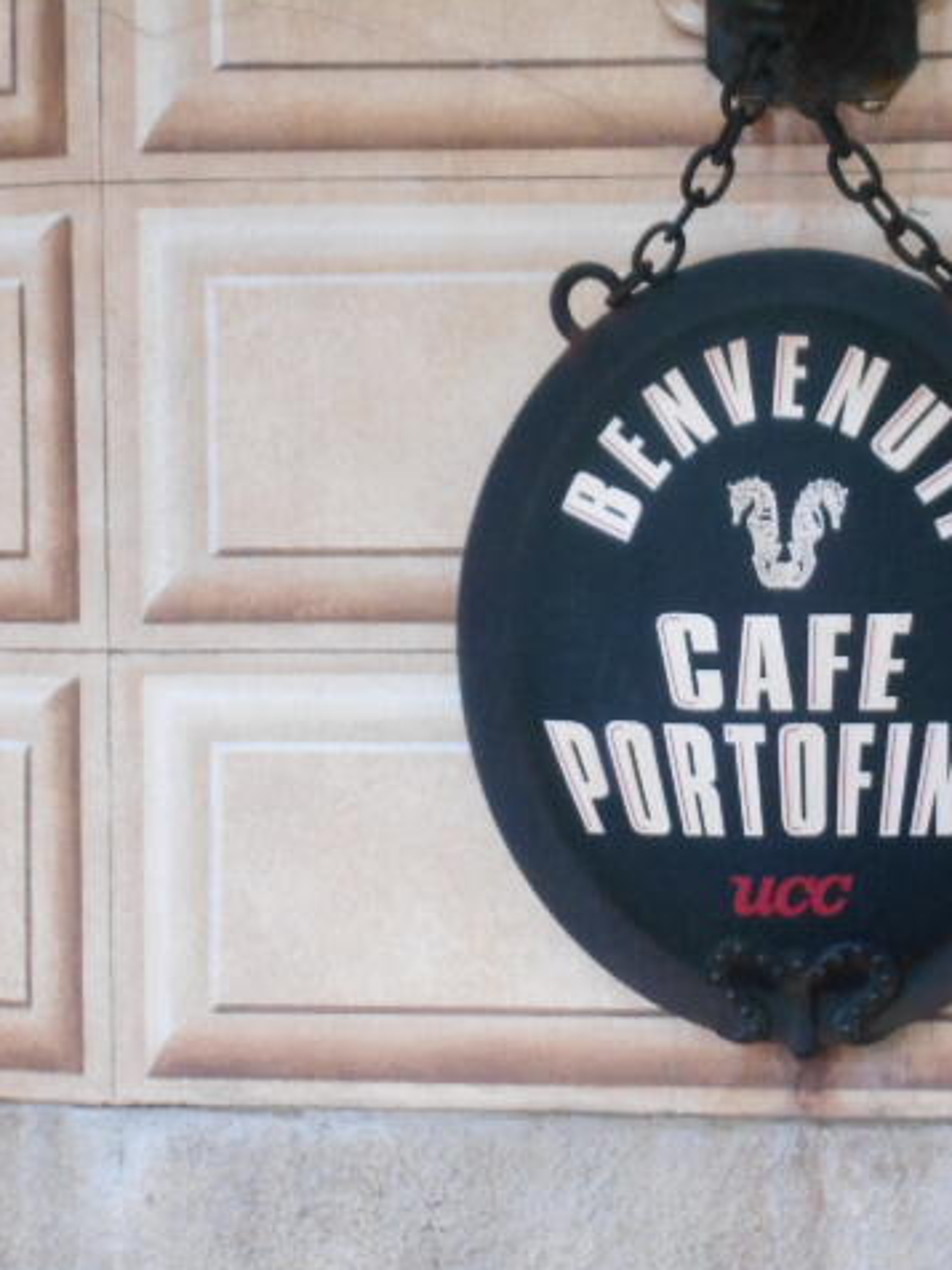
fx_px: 5574
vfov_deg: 13.0
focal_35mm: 152
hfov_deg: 9.7
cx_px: 784
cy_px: 635
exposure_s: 1/60
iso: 800
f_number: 6
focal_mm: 20.1
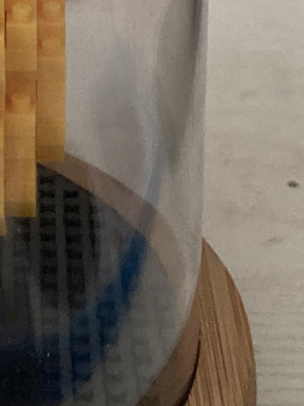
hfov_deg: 9.8
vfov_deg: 13.0
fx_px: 1709
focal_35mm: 146
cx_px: -169
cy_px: -148
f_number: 1.8
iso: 250
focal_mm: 3.99
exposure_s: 1/60
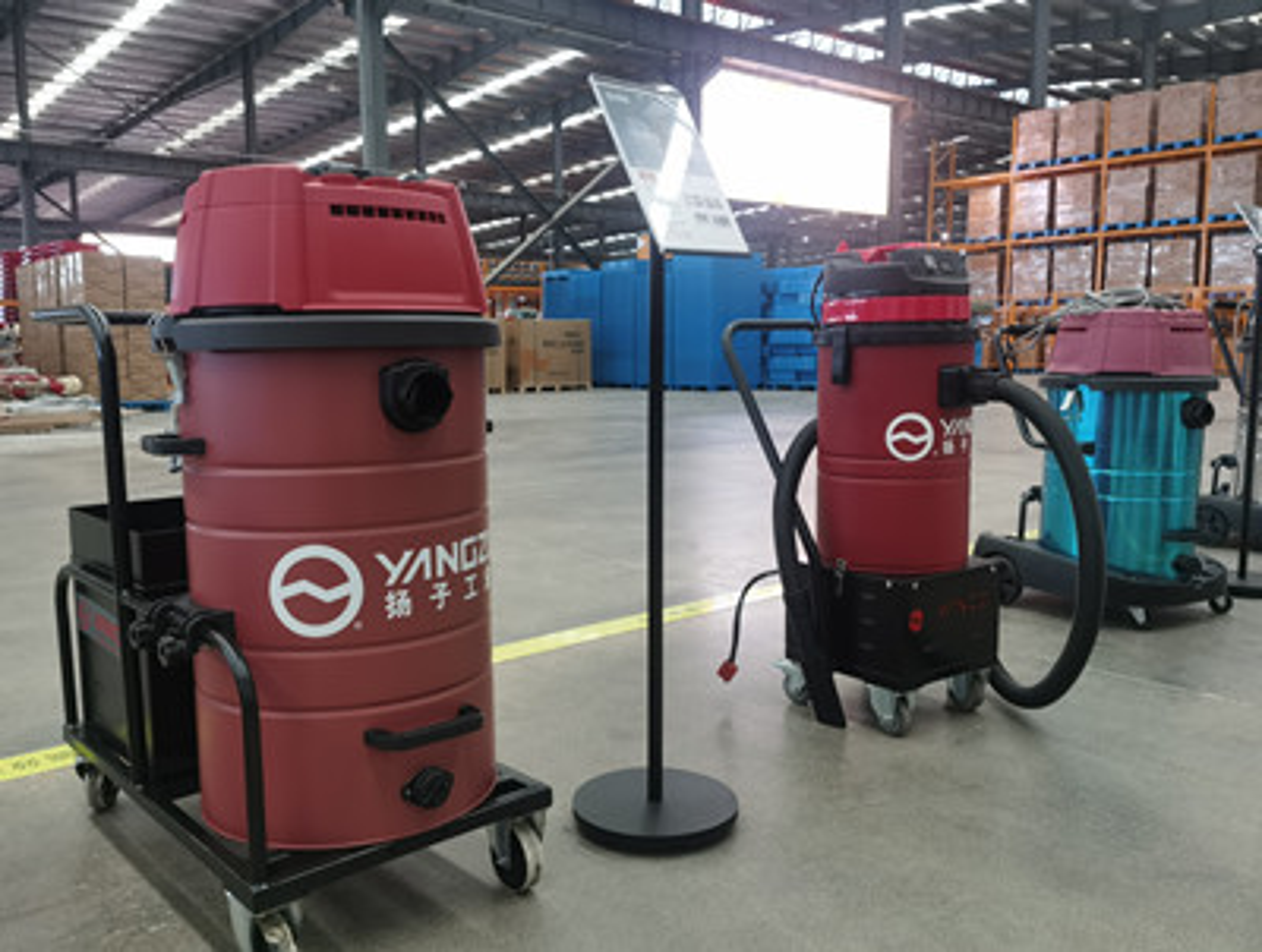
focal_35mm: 29
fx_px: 1060
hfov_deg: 61.5
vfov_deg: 48.4
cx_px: 631
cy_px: 476
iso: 200
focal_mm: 5.56
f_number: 1.6
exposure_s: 1/50
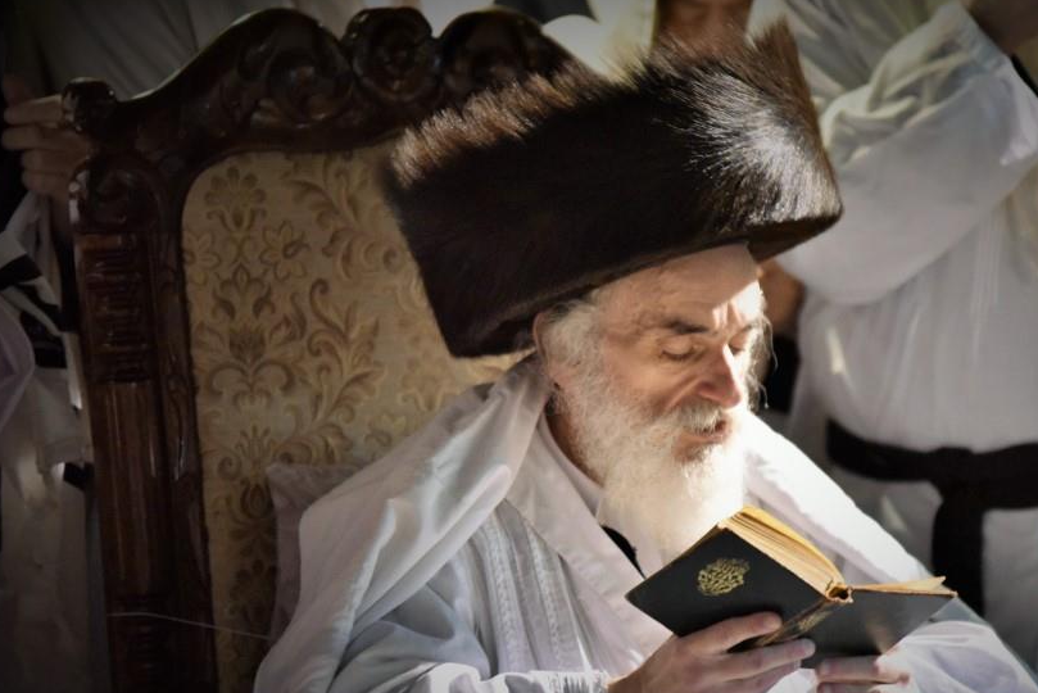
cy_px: 423
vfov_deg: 5.4
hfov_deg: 8.1
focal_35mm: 253
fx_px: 7297
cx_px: 640
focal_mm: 200
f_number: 2.8
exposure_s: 1/100
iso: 6400
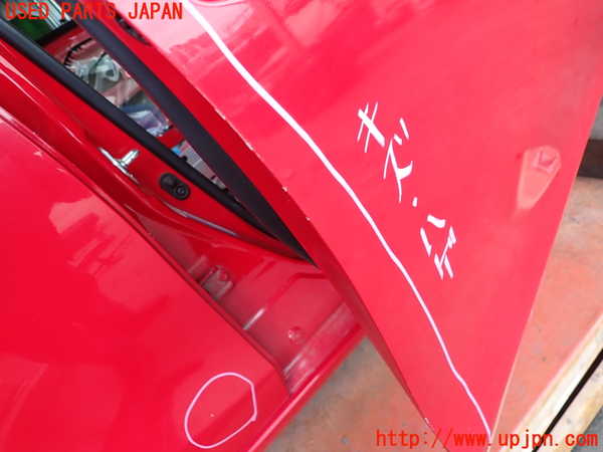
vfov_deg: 54.9
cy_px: 226
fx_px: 435
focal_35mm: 25
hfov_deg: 69.4
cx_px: 302
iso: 100
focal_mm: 4.5
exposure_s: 1/100
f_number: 2
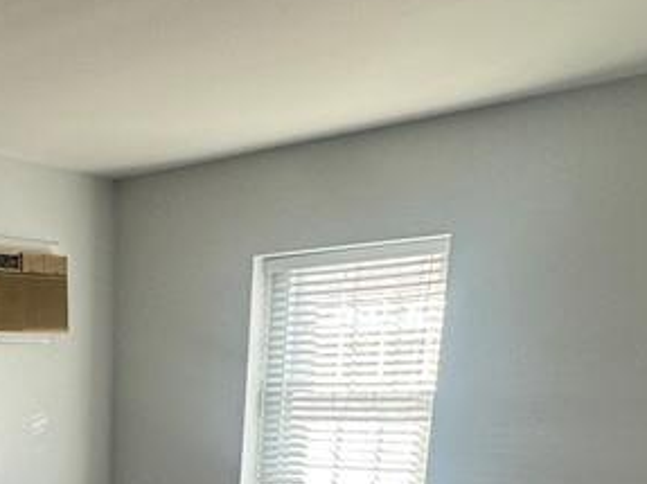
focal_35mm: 50
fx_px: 934
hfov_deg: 33.7
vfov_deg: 25.4
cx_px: -50
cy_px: 615
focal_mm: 2.22
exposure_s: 1/60
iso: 160
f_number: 2.2
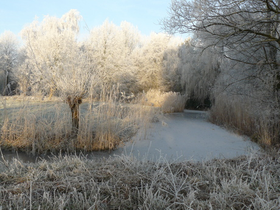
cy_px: 105
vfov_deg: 39.7
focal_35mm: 36
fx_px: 291
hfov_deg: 51.4
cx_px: 140
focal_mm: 6
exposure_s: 1/200
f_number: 4.5
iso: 100
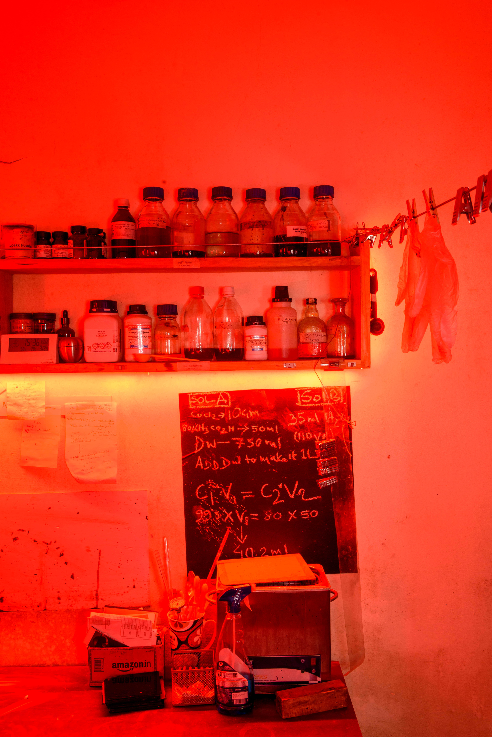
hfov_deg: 42.4
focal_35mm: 31
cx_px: 246
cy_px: 368
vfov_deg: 60.3
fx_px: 635
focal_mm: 31
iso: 400
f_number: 14
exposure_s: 10
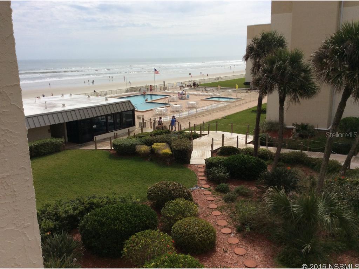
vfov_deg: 44.2
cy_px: 134
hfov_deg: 56.8
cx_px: 180
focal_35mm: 32
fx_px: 332
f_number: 2.4
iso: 32
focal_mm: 3.3
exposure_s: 1/3584
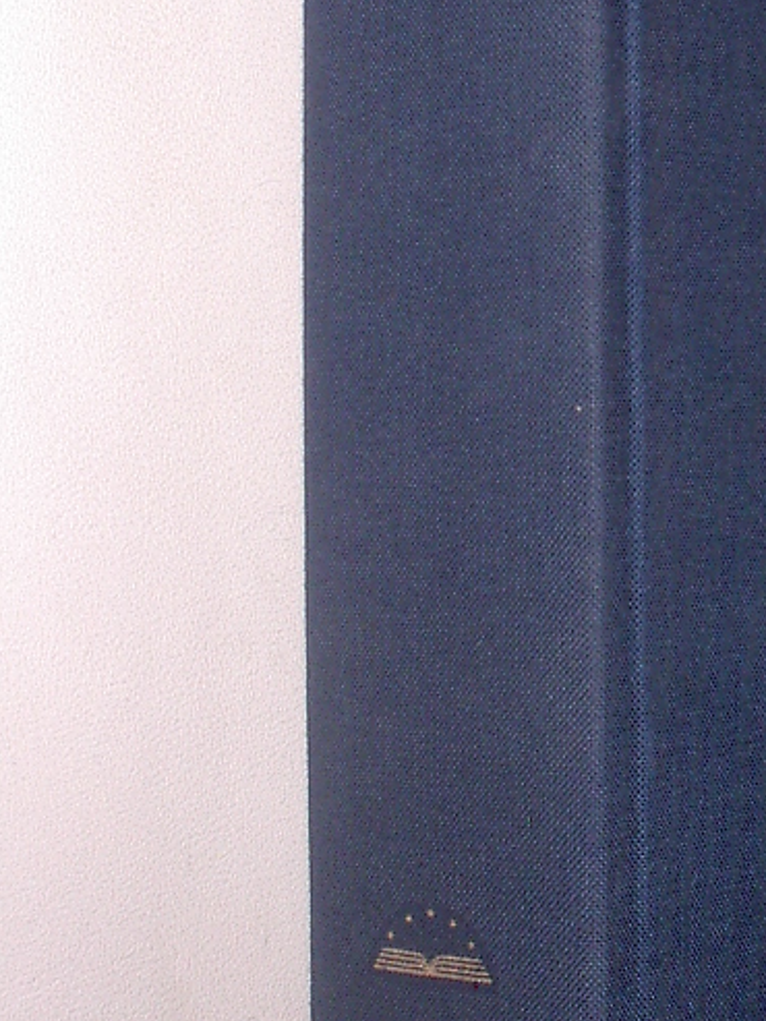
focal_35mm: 108
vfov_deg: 18.1
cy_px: 232
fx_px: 3185
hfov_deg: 13.5
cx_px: 791
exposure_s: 1/60
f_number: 5.5
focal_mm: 7.8
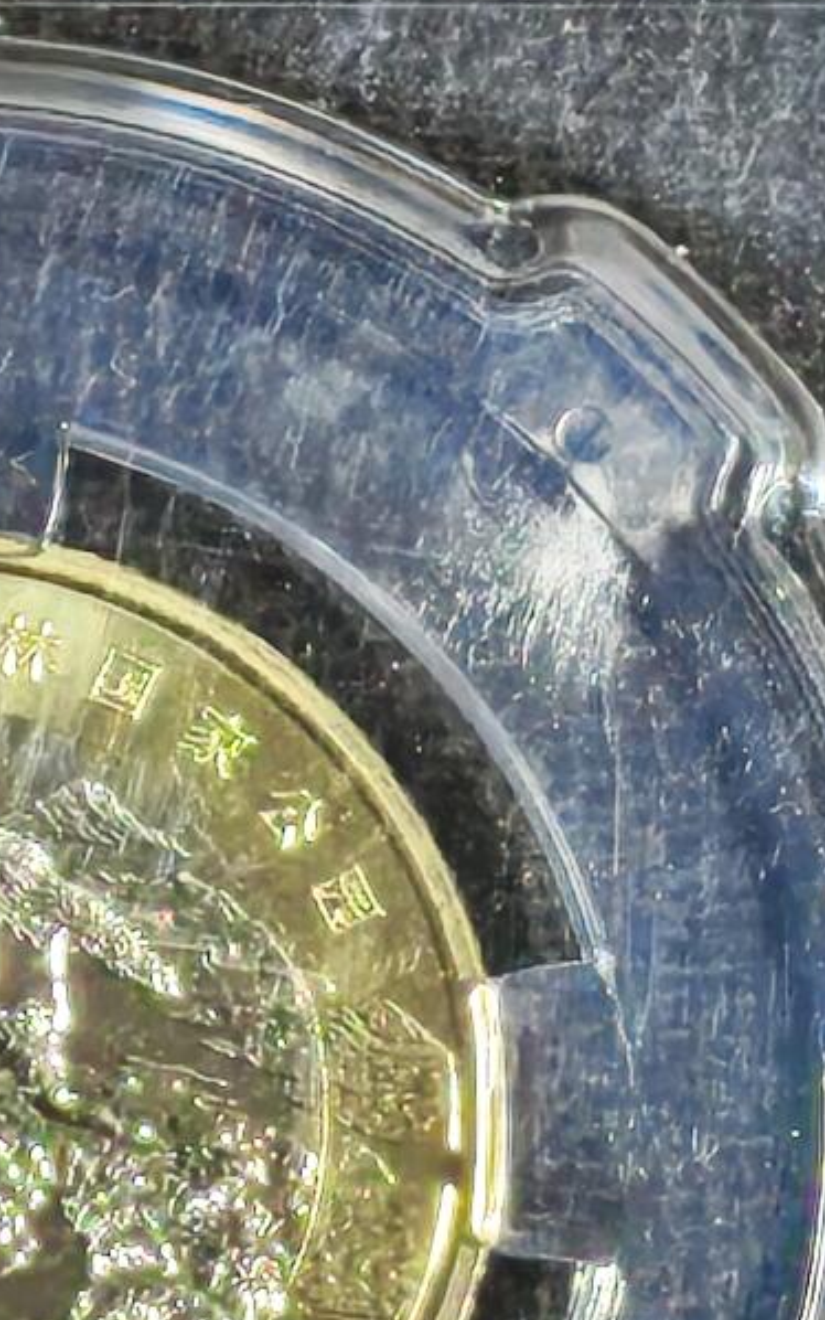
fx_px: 12729
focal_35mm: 354
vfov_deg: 5.9
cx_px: 7
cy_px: 576
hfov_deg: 3.7
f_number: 1.5
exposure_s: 1/630
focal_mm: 4.94
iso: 50
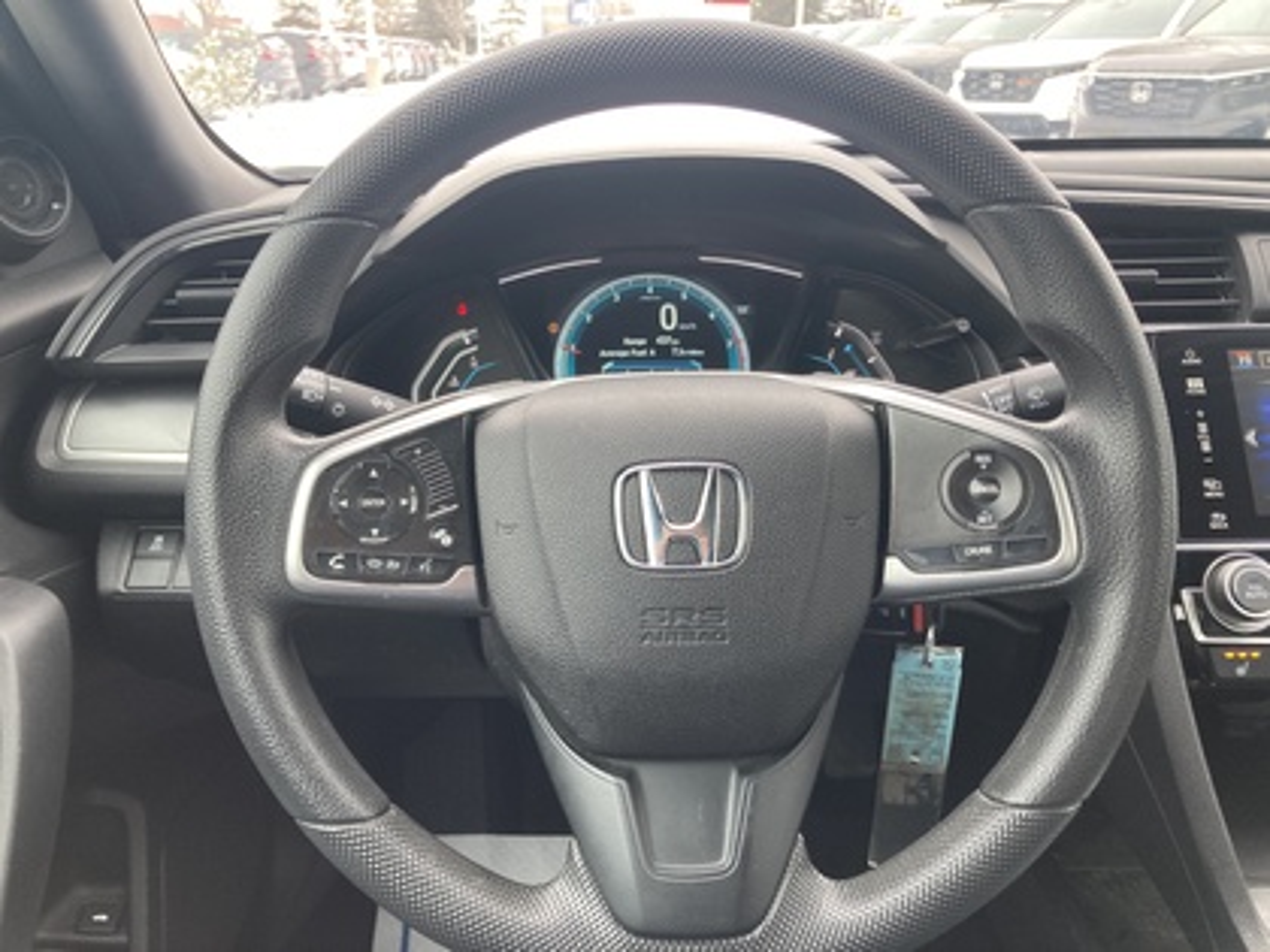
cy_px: 476
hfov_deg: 63.4
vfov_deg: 49.7
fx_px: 1027
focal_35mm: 28
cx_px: 635
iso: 80
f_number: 1.8
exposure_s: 1/69
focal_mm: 3.99
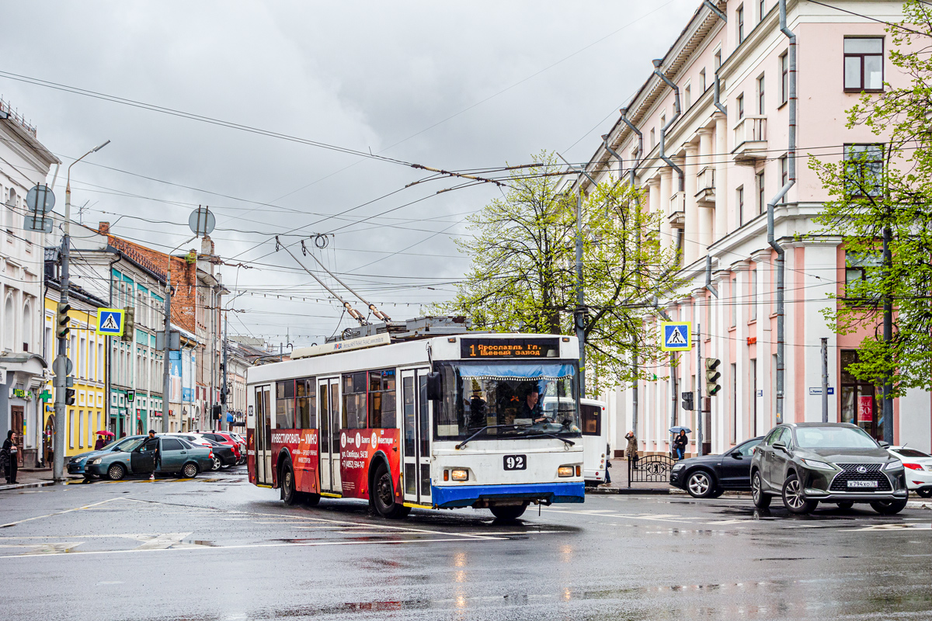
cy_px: 310
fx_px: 1527
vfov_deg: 23.0
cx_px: 466
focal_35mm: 59
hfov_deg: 33.9
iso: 125
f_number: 6.3
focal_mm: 21.77
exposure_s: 1/400
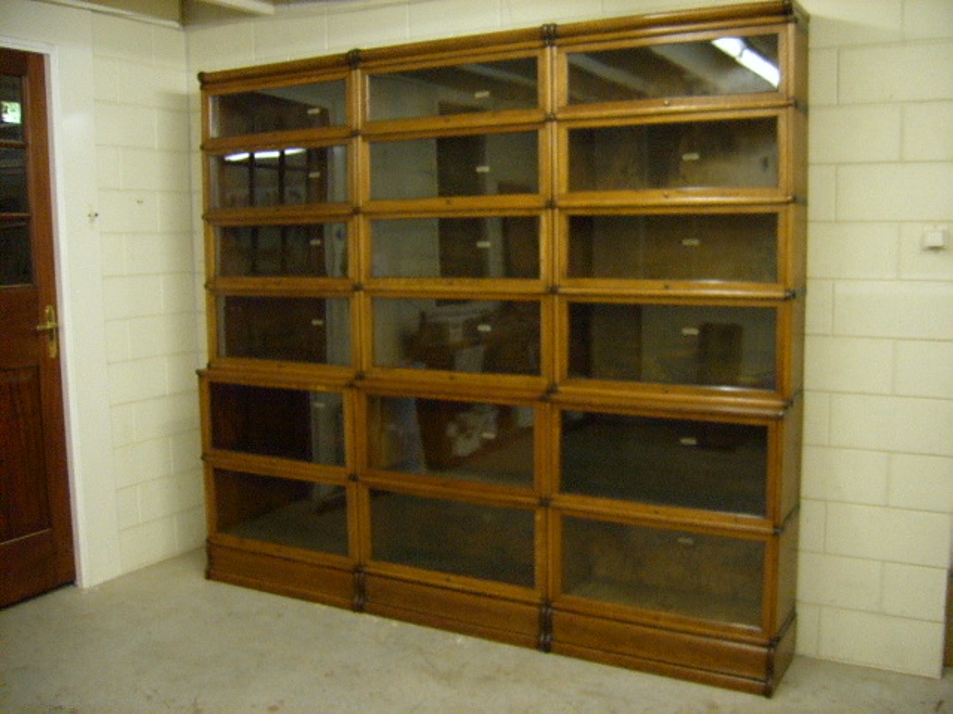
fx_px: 964
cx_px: 476
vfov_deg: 40.7
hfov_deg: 52.6
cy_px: 357
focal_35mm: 35
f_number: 2.8
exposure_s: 1/10
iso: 100
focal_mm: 5.8
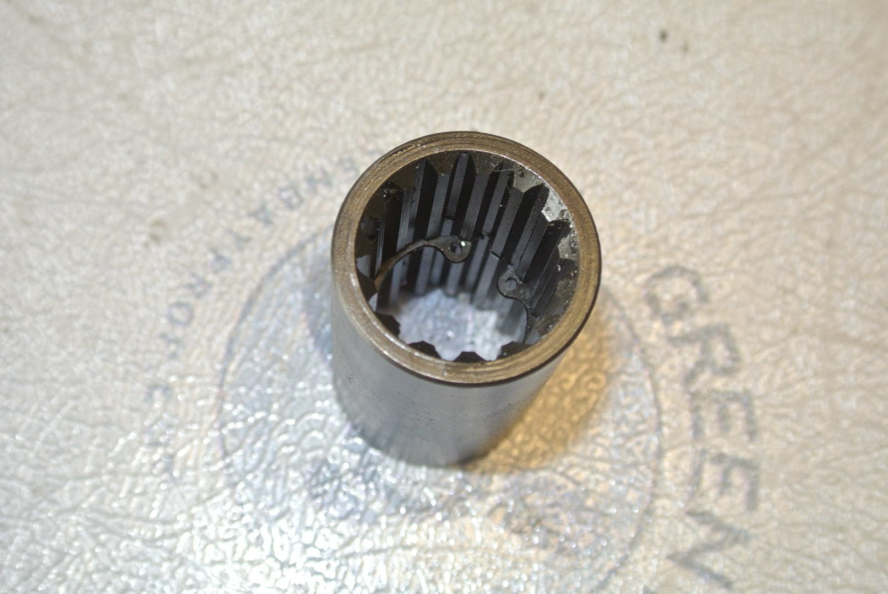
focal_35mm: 51
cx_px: 444
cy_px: 297
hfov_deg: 38.8
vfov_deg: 26.6
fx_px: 1259
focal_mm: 18.9
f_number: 4.8
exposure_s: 1/60
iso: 320
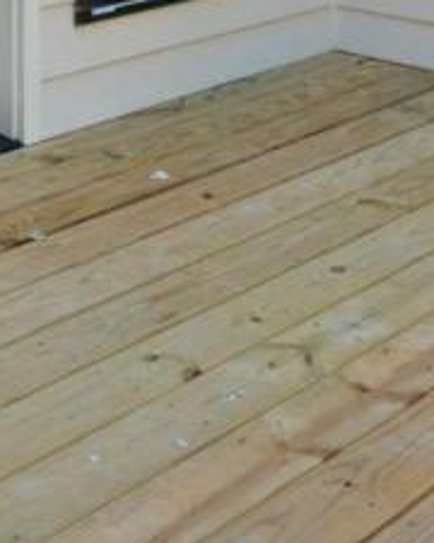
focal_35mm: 82
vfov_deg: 20.0
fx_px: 1325
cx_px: 34
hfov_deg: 18.3
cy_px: -275
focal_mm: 11
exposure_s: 1/80
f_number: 9
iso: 200
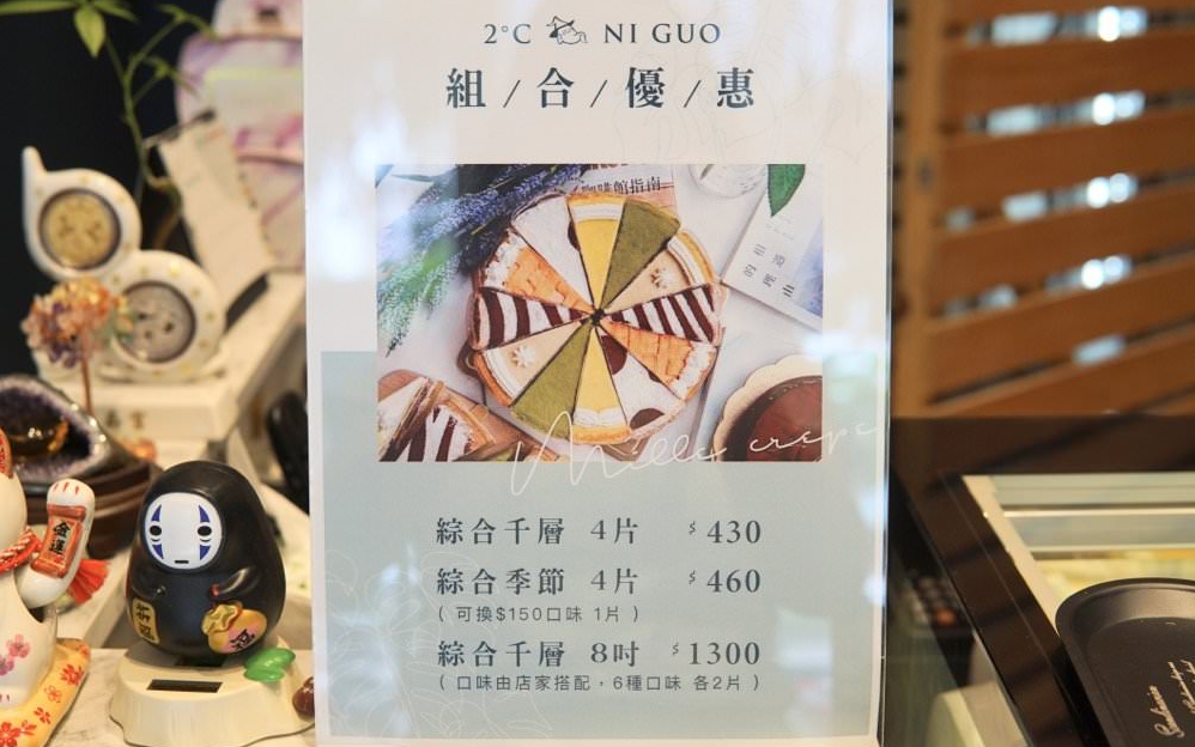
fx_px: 1498
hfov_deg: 43.5
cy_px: 365
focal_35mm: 46
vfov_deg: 28.0
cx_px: 598
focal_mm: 30
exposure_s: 1/160
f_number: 4
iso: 320
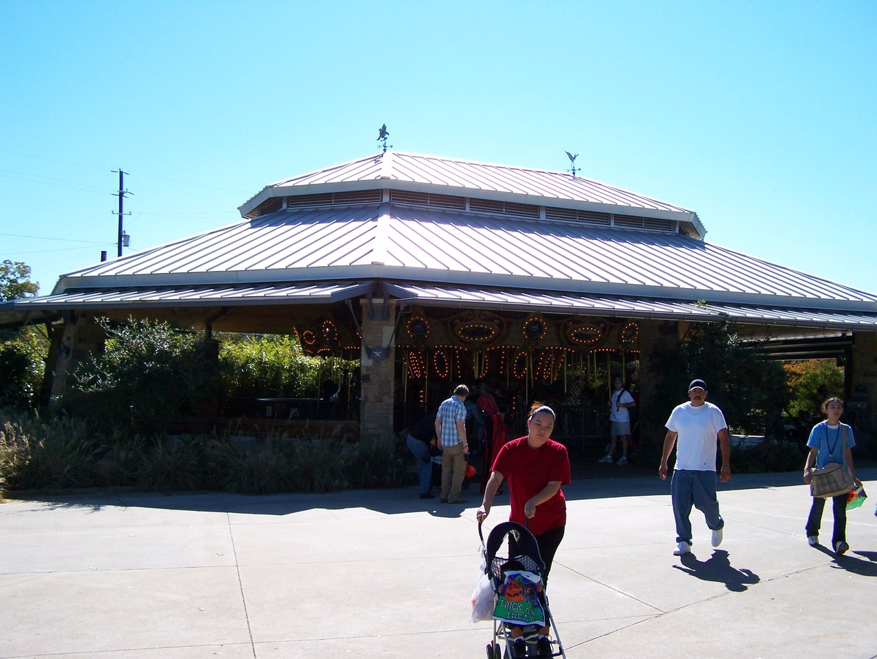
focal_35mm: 38
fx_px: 963
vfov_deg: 37.7
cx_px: 438
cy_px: 330
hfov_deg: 49.0
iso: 80
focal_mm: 6.3
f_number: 2.8
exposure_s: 1/1000
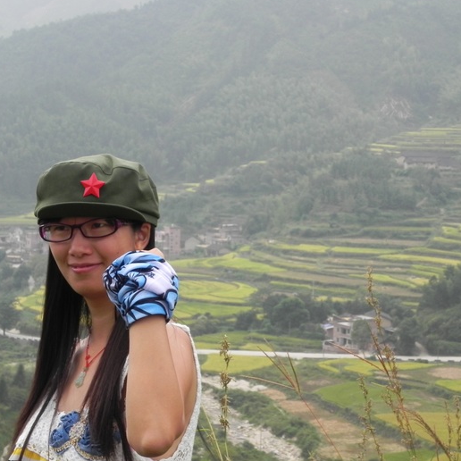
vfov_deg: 19.3
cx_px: 262
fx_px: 1356
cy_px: 228
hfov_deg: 19.3
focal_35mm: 90
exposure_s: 1/141
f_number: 7.1
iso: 160
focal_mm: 13.4
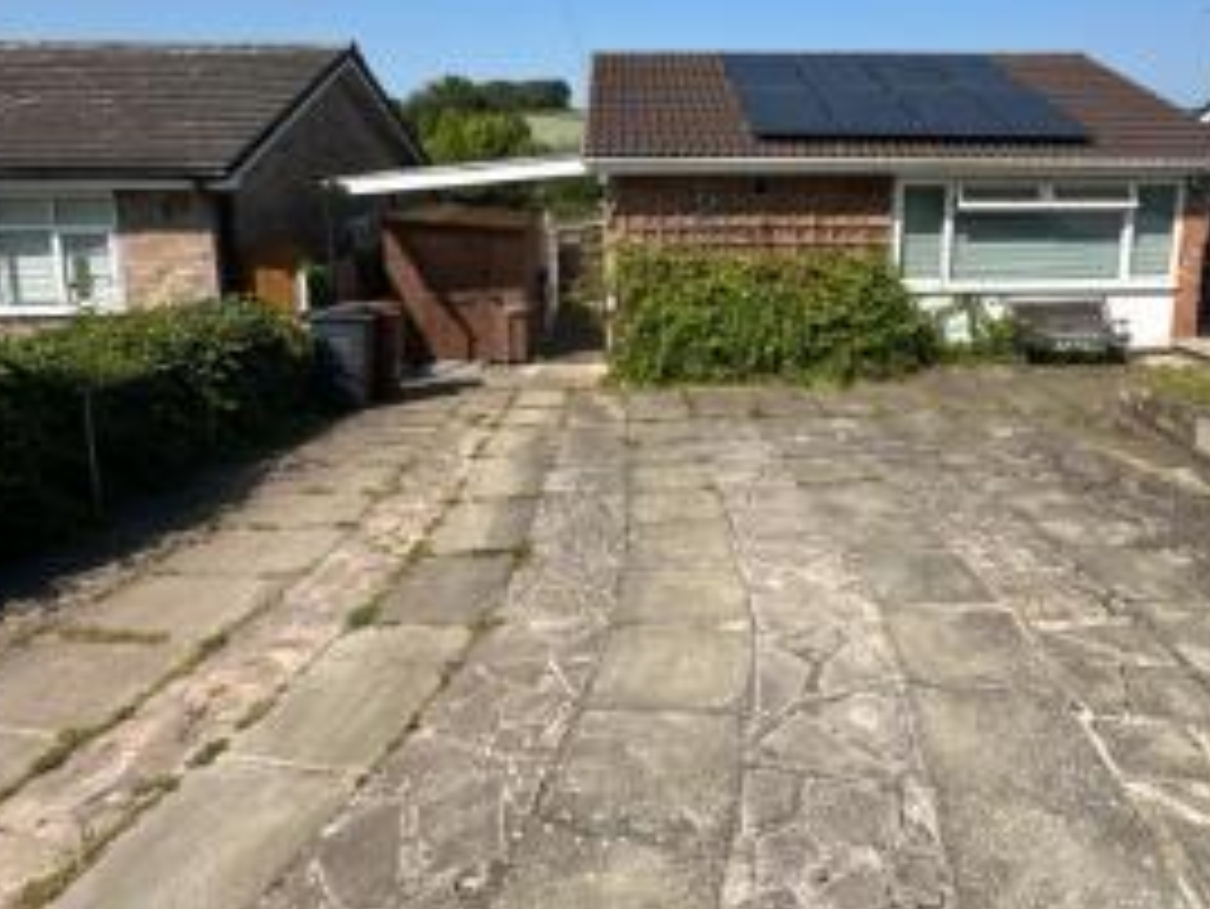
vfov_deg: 58.8
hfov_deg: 76.1
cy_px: 259
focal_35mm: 22
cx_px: 668
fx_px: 769
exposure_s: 1/1795
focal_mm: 2.22
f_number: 2.2
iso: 50
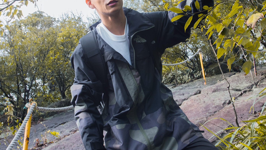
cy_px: 53
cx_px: 116
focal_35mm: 62
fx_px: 437
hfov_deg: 33.8
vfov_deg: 19.4
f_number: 8
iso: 800
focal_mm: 25
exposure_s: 1/250
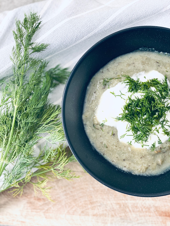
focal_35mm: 52
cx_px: 85
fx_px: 340
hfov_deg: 28.0
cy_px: 113
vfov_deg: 36.8
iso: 64
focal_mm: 6
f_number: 2
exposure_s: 1/122
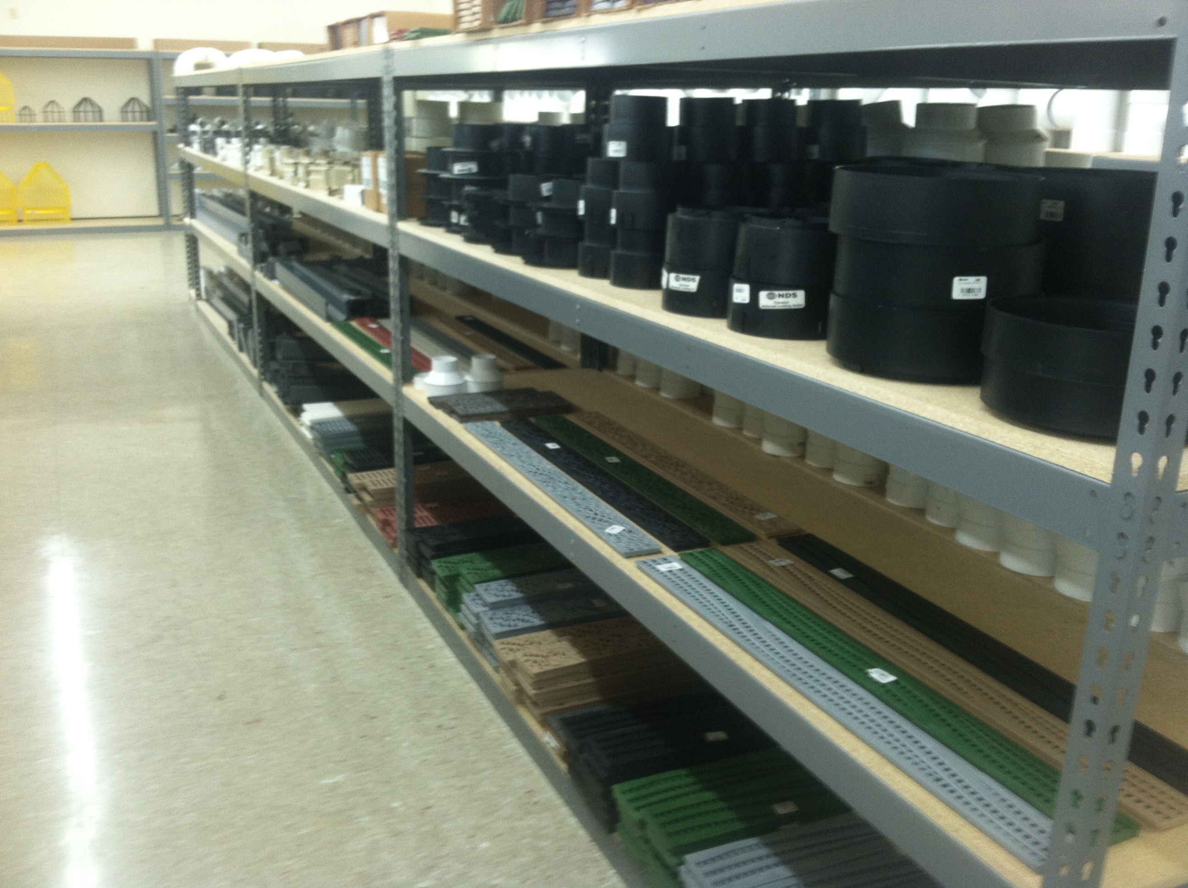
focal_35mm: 35
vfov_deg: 40.6
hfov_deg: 52.7
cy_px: 444
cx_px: 594
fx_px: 1199
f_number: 2.8
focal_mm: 3.85
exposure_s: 1/15
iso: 100
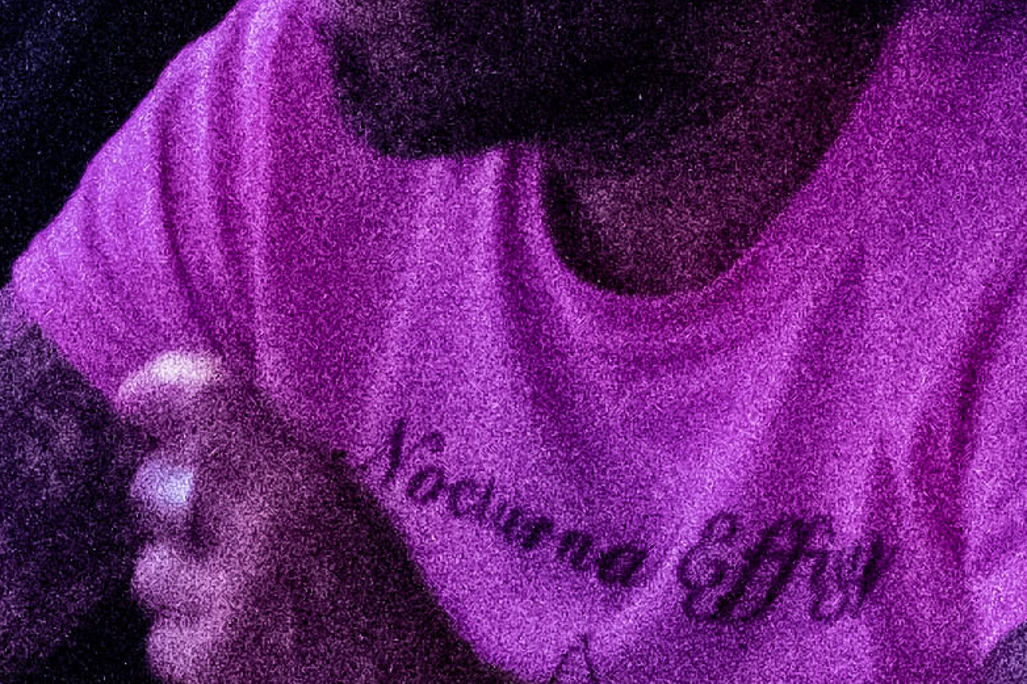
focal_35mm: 423
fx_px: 12064
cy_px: -1646
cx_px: -353
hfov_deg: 4.8
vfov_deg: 3.2
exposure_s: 1/160
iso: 3200
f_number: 1.4
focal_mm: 35
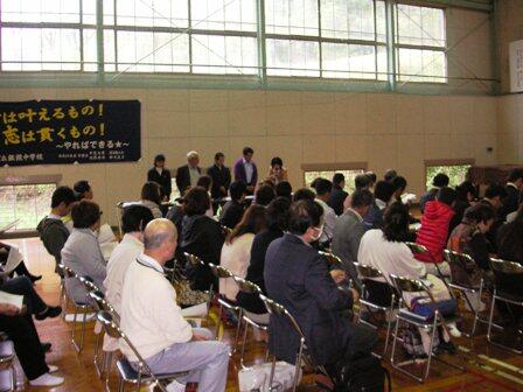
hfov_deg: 50.1
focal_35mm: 37
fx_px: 559
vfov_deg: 38.7
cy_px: 196
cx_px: 262
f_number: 2.8
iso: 160
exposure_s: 1/45
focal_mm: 6.1
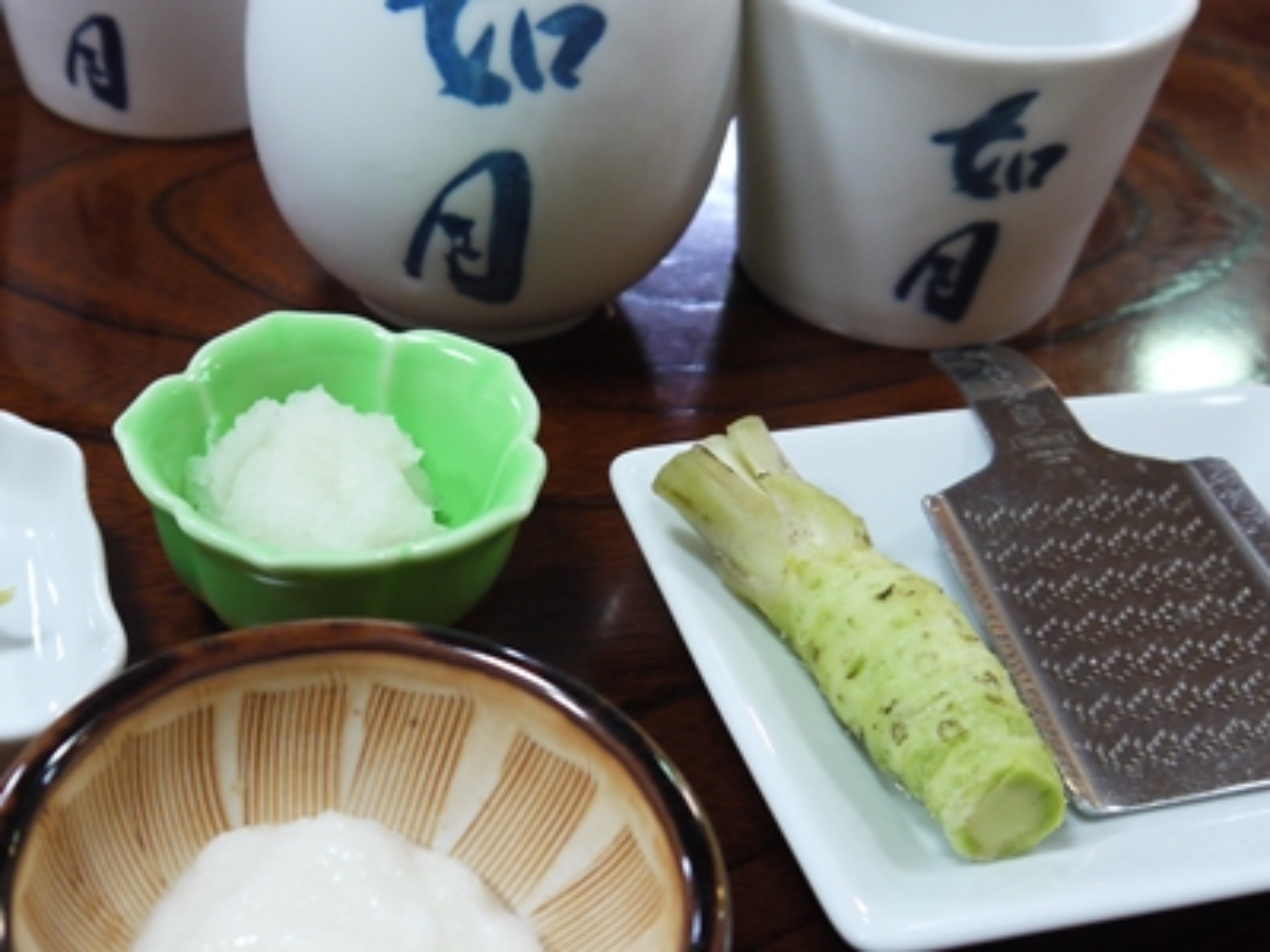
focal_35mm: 45
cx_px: 635
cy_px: 476
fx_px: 1651
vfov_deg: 32.2
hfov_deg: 42.1
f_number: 3.8
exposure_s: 1/10
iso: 400
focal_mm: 16
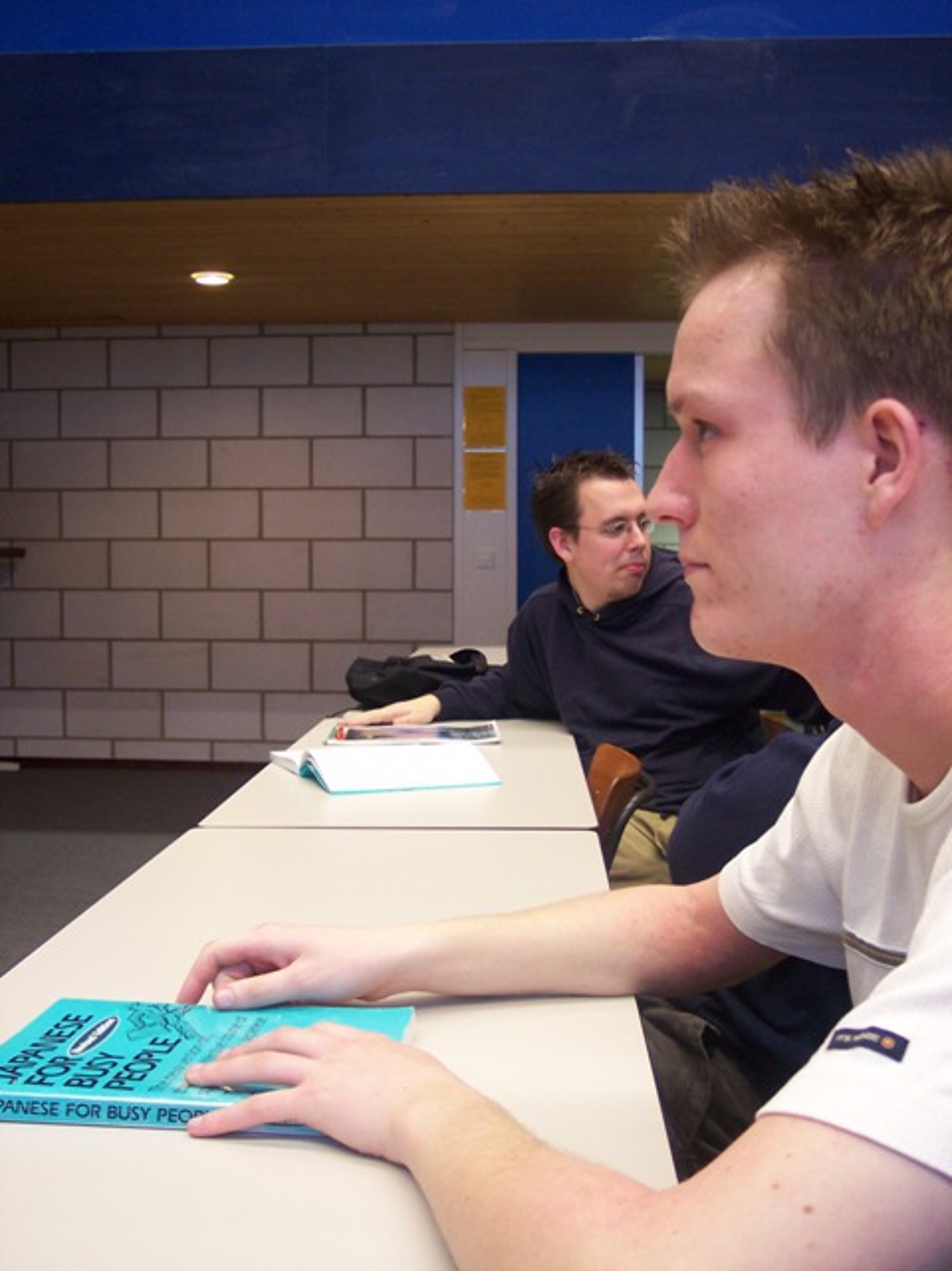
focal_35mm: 38
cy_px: 636
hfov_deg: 37.7
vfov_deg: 49.0
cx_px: 476
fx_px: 1395
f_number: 2.8
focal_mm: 8
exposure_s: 1/20
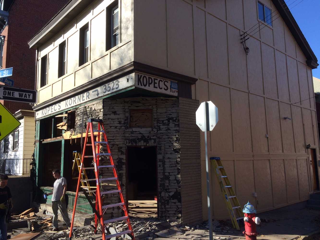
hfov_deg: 61.7
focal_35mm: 29
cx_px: 160
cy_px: 120
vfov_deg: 48.2
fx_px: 268
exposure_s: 1/1244
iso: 32
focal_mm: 4.15
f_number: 2.2
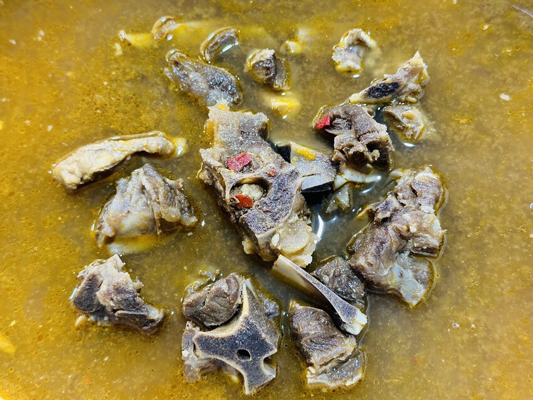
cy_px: 200
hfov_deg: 39.7
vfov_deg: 30.3
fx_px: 739
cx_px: 266
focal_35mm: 48
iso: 200
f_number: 1.78
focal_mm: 6.86
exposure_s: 1/40
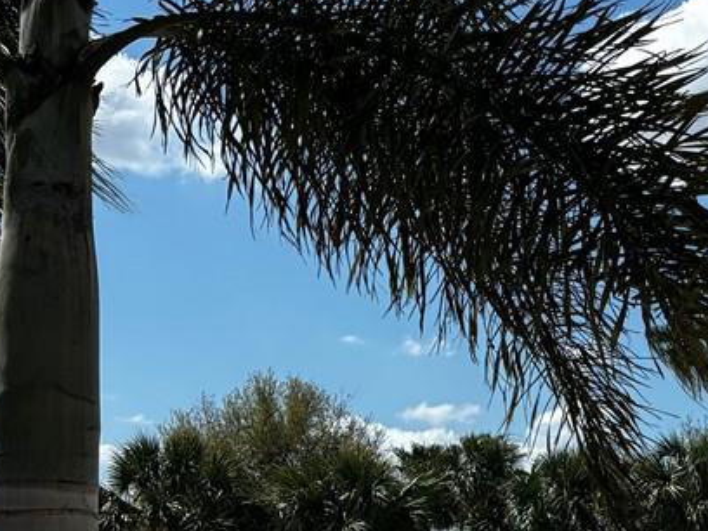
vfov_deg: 14.2
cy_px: 574
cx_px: 864
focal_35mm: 102
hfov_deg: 18.2
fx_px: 2086
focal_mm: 5.96
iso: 50
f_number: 1.6
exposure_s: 1/5076
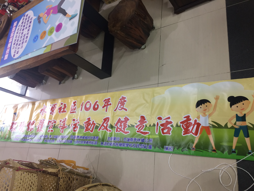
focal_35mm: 29
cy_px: 96
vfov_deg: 48.2
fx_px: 213
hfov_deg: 61.7
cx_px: 127
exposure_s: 1/30
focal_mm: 4.15
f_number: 2.2
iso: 50
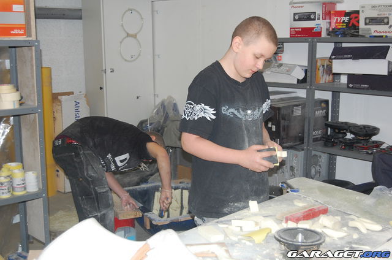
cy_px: 130
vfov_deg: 26.4
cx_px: 196
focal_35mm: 51
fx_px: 554
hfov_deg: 39.0
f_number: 4.5
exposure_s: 1/60
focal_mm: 34
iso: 720
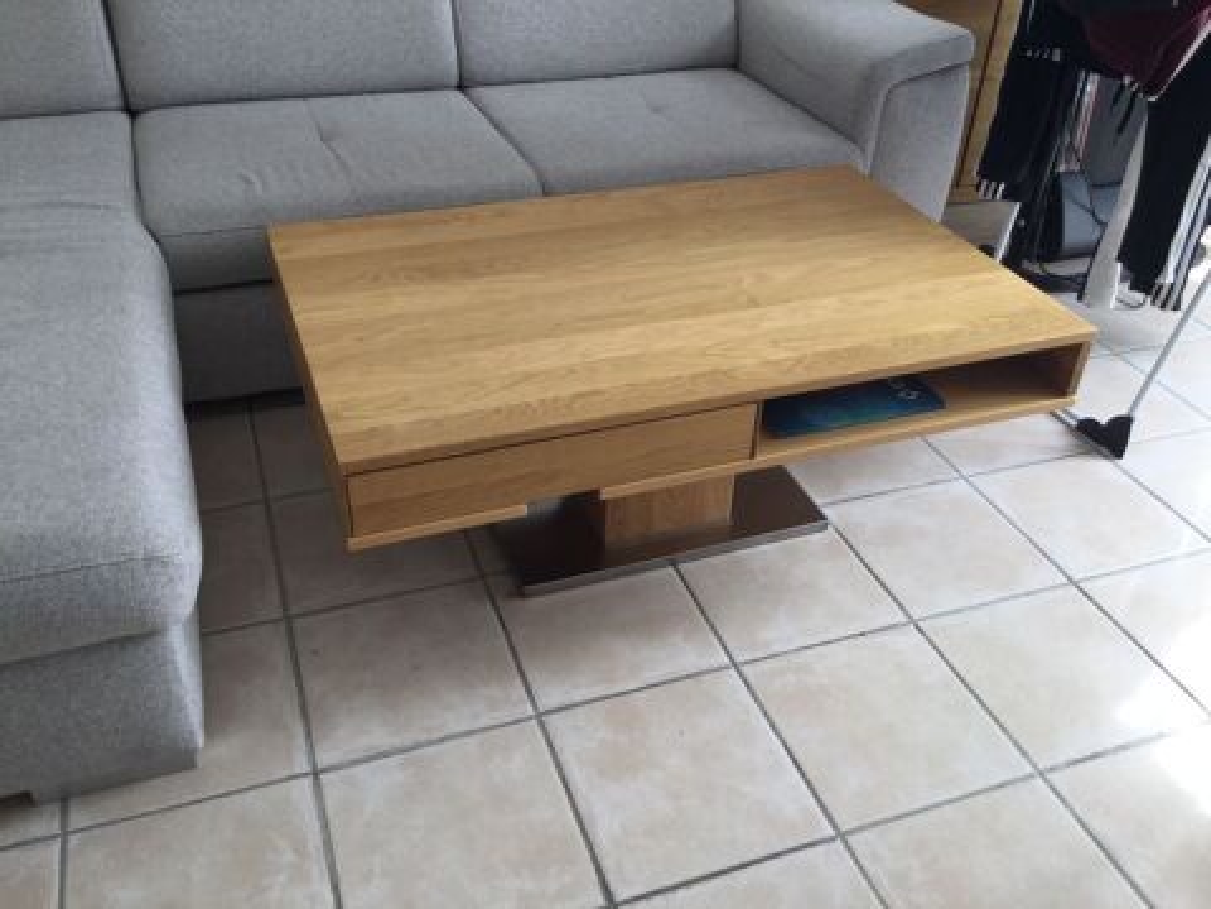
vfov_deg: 45.4
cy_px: 454
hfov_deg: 58.4
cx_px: 606
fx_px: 1084
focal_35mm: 31
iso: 25
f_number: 2.4
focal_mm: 3.3
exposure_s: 1/50
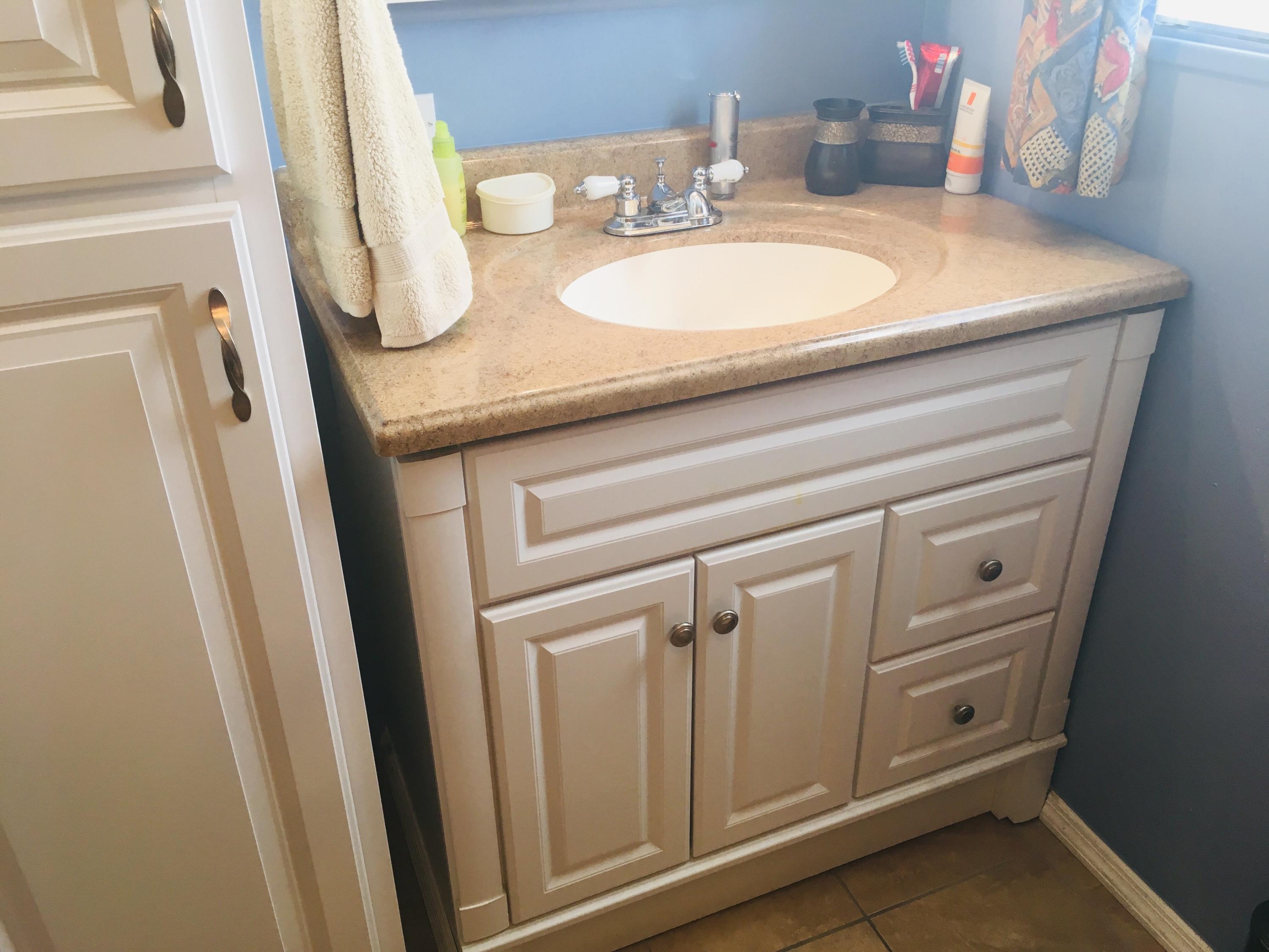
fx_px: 1063
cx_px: 634
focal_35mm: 29
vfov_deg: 48.2
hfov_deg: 61.7
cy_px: 476
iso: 25
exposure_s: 1/33
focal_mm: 4.15
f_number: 2.2
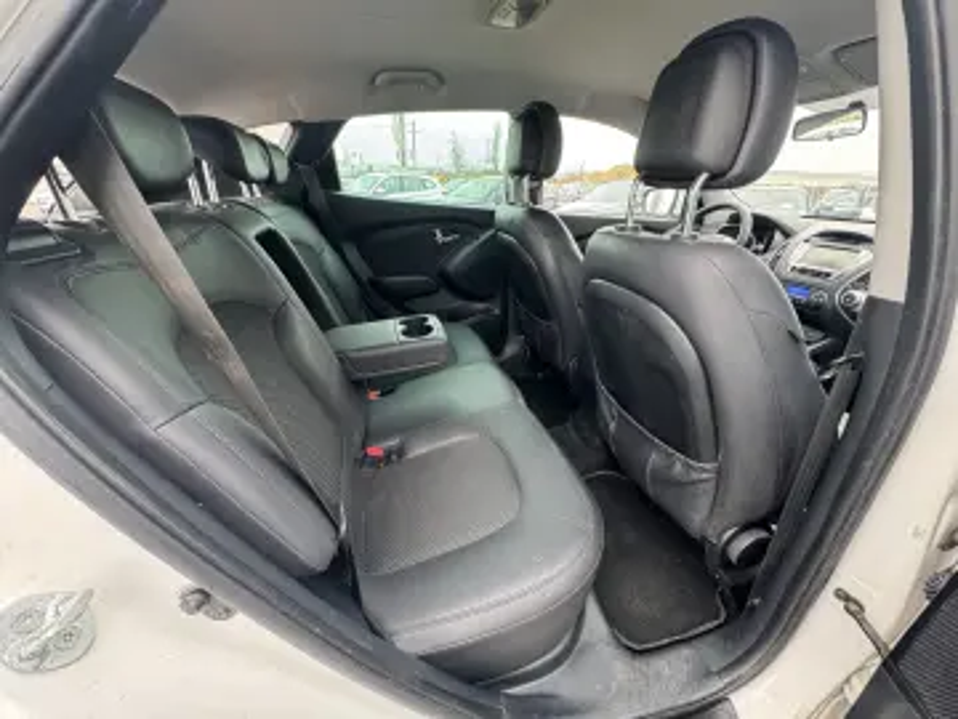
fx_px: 387
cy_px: 360
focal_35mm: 14
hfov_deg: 102.1
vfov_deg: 85.7
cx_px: 479
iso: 320
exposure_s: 1/68
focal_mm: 2.22
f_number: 2.2
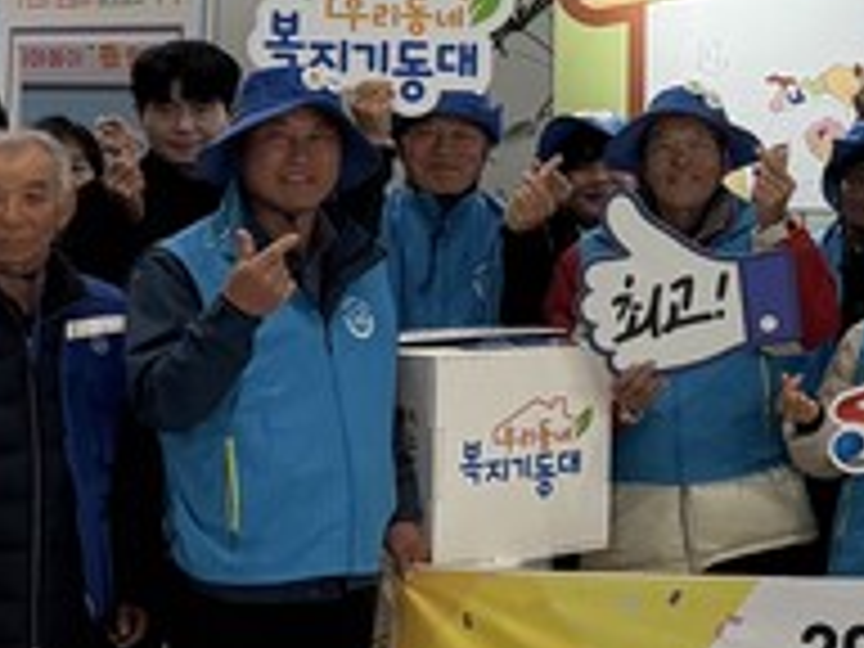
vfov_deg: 12.3
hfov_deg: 15.2
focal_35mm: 120
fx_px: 2995
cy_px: 104
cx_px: 1287
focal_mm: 6.76
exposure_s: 1/169
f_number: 1.78
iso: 160
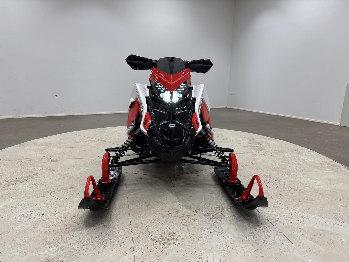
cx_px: 174
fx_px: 242
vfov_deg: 56.8
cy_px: 131
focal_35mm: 24
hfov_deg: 71.6
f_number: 1.78
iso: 50
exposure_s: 1/100
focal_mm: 6.76
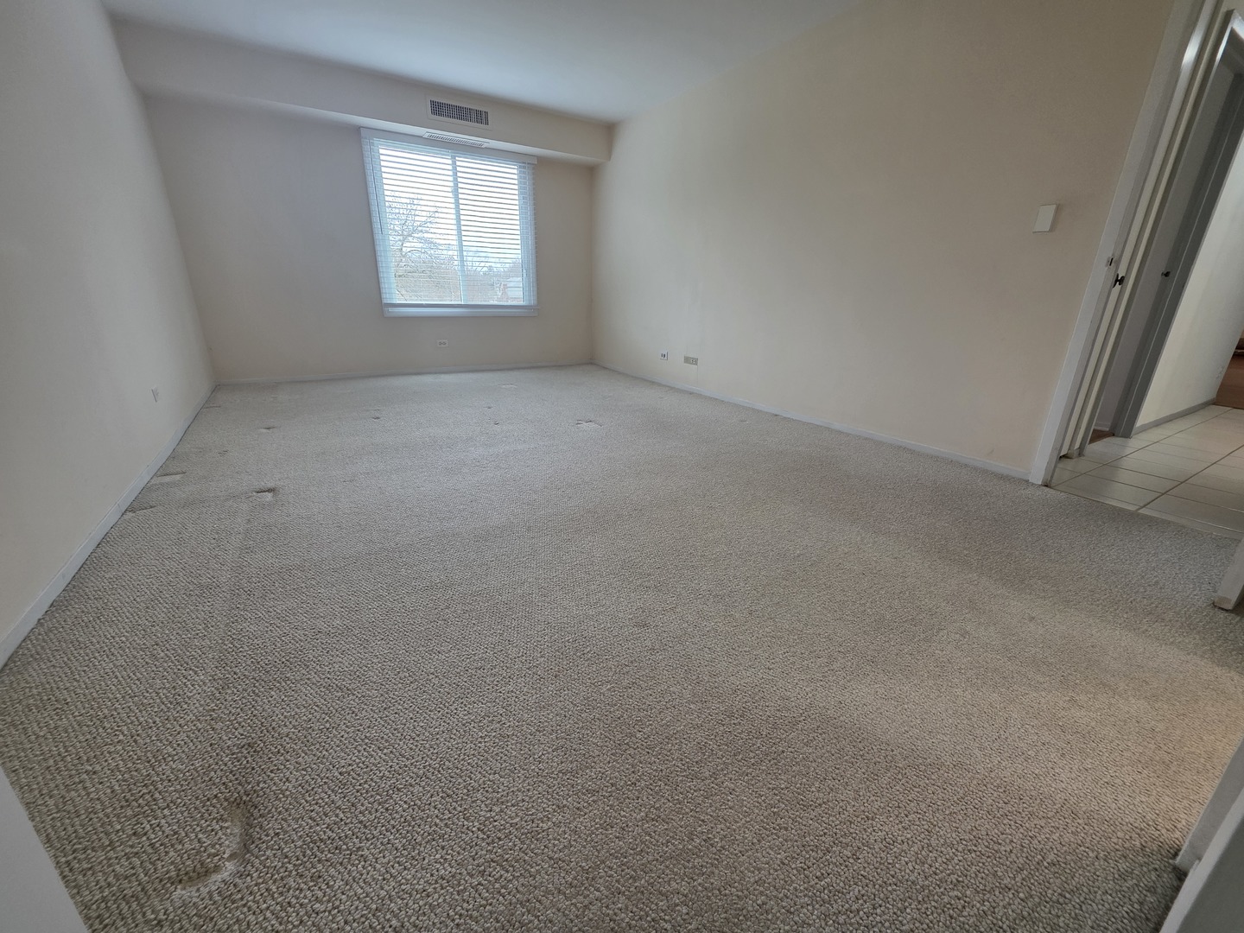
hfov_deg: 106.2
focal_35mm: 13
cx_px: 622
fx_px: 467
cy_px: 466
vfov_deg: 89.9
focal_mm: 2.2
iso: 100
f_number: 1.9
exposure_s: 1/120
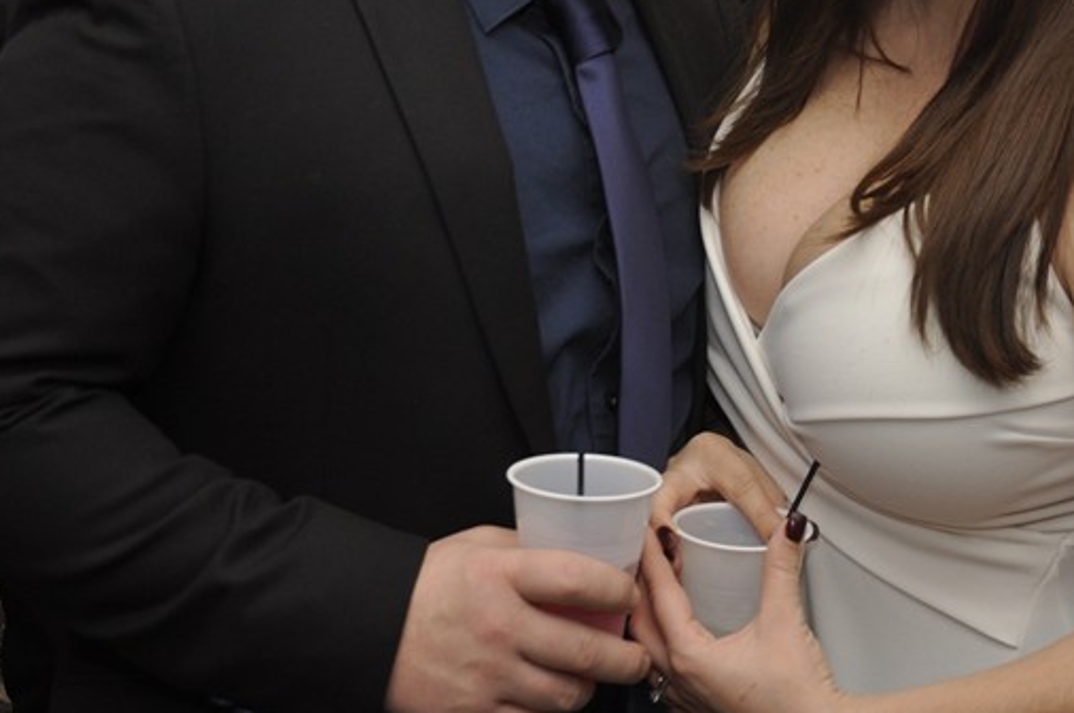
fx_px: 2473
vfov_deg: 16.1
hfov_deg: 24.3
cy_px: 32
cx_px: 762
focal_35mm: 83
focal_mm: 28
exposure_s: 1/60
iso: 400
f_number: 5
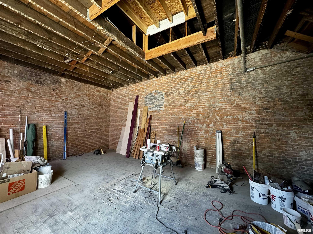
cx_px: 156
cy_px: 117
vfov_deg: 85.7
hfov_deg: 102.1
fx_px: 127
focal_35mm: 14
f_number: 2.2
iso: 320
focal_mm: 2.22
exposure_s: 1/62
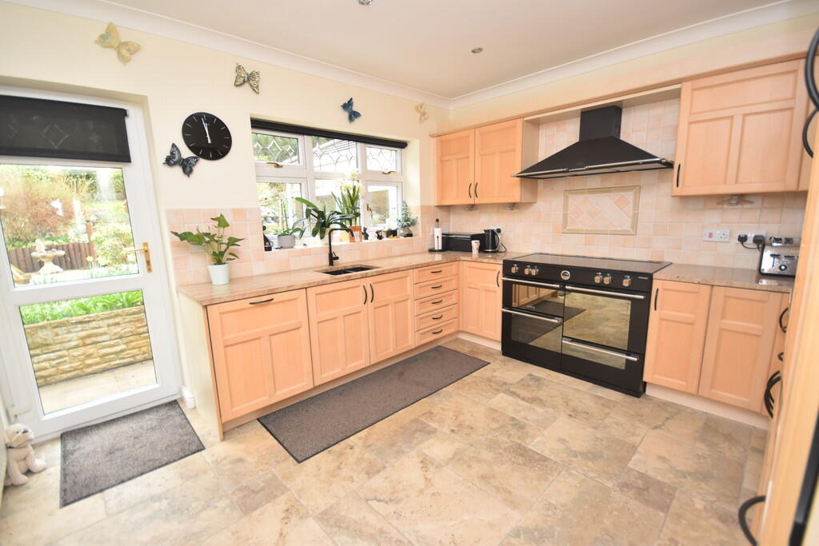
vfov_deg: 77.3
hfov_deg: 100.4
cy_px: 273
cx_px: 410
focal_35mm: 15
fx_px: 341
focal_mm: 10
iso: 800
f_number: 4
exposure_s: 1/125
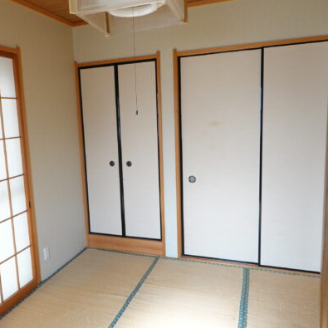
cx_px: 120
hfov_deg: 51.9
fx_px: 332
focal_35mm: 31
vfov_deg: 52.5
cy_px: 165
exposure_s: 1/30
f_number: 7.1
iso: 800
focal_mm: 9
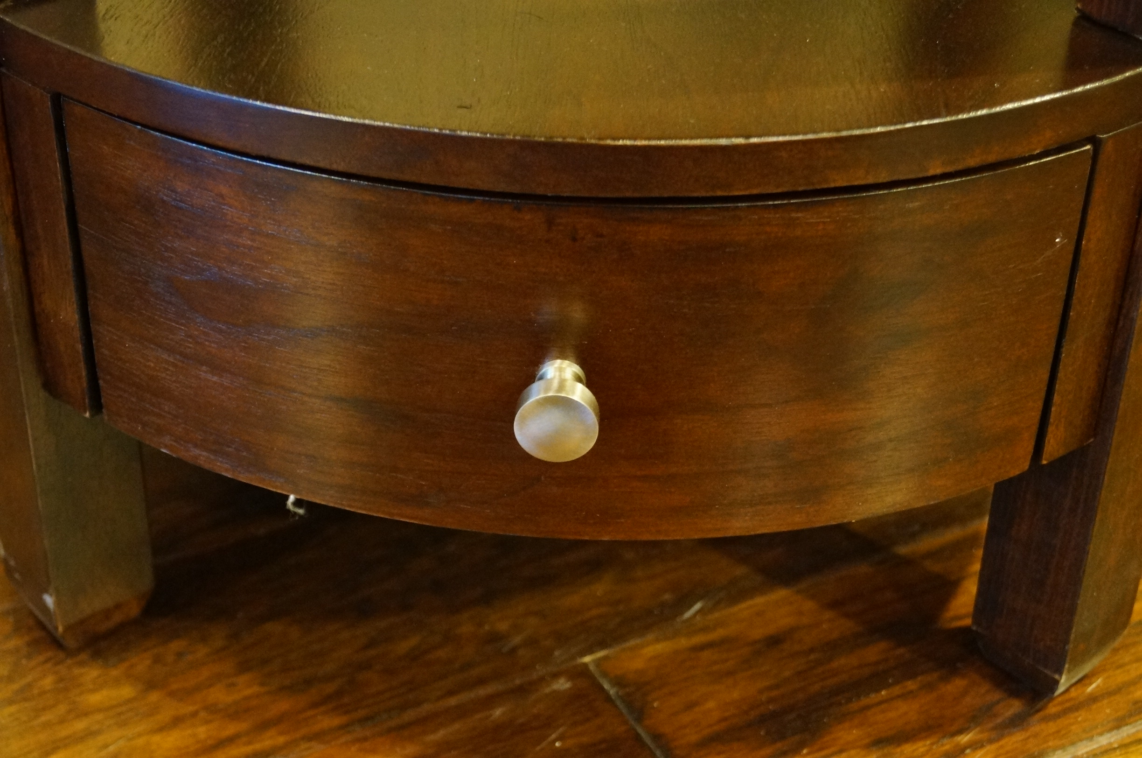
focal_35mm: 68
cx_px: 571
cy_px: 379
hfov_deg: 29.9
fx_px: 2138
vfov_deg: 20.1
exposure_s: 1/4
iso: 3200
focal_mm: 45
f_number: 5.6
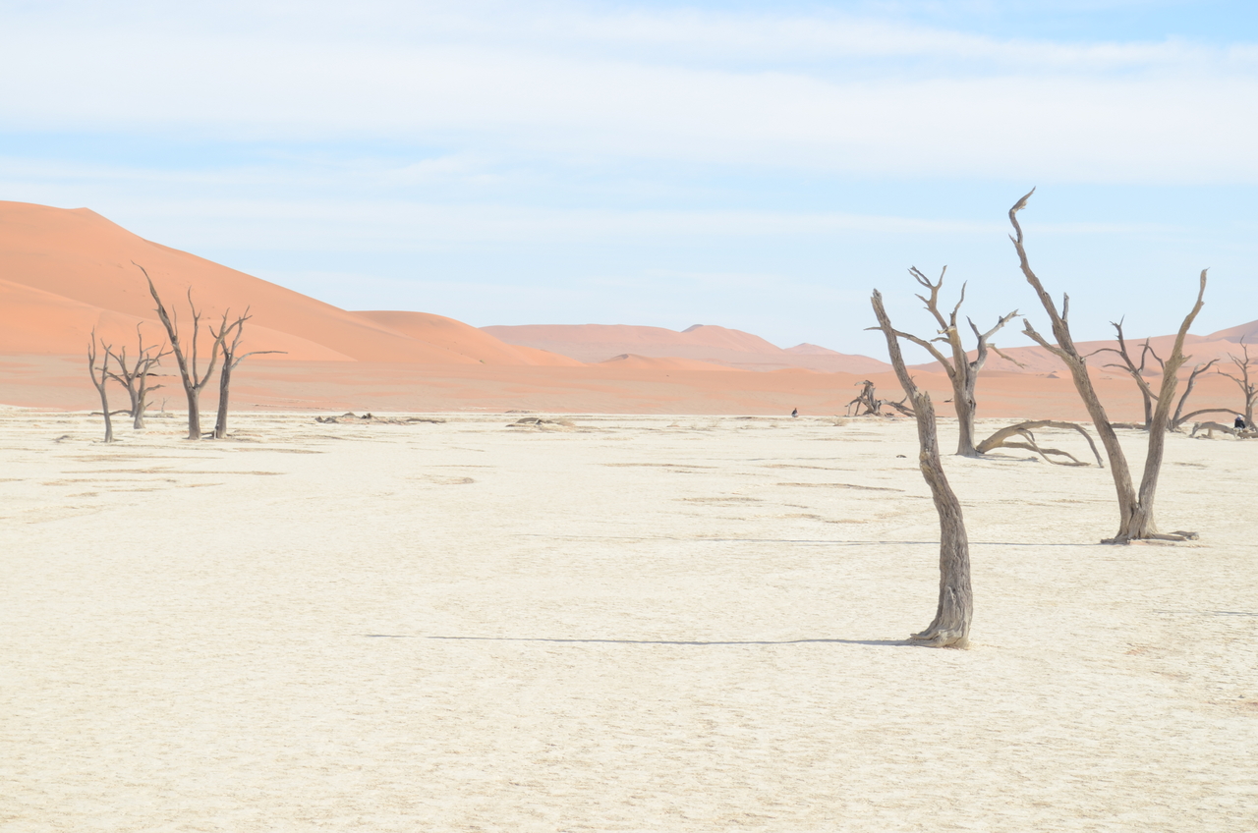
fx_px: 2616
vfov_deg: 18.1
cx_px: 629
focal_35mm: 75
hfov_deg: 27.0
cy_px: 416
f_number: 8
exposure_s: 1/250
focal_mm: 50
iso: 125
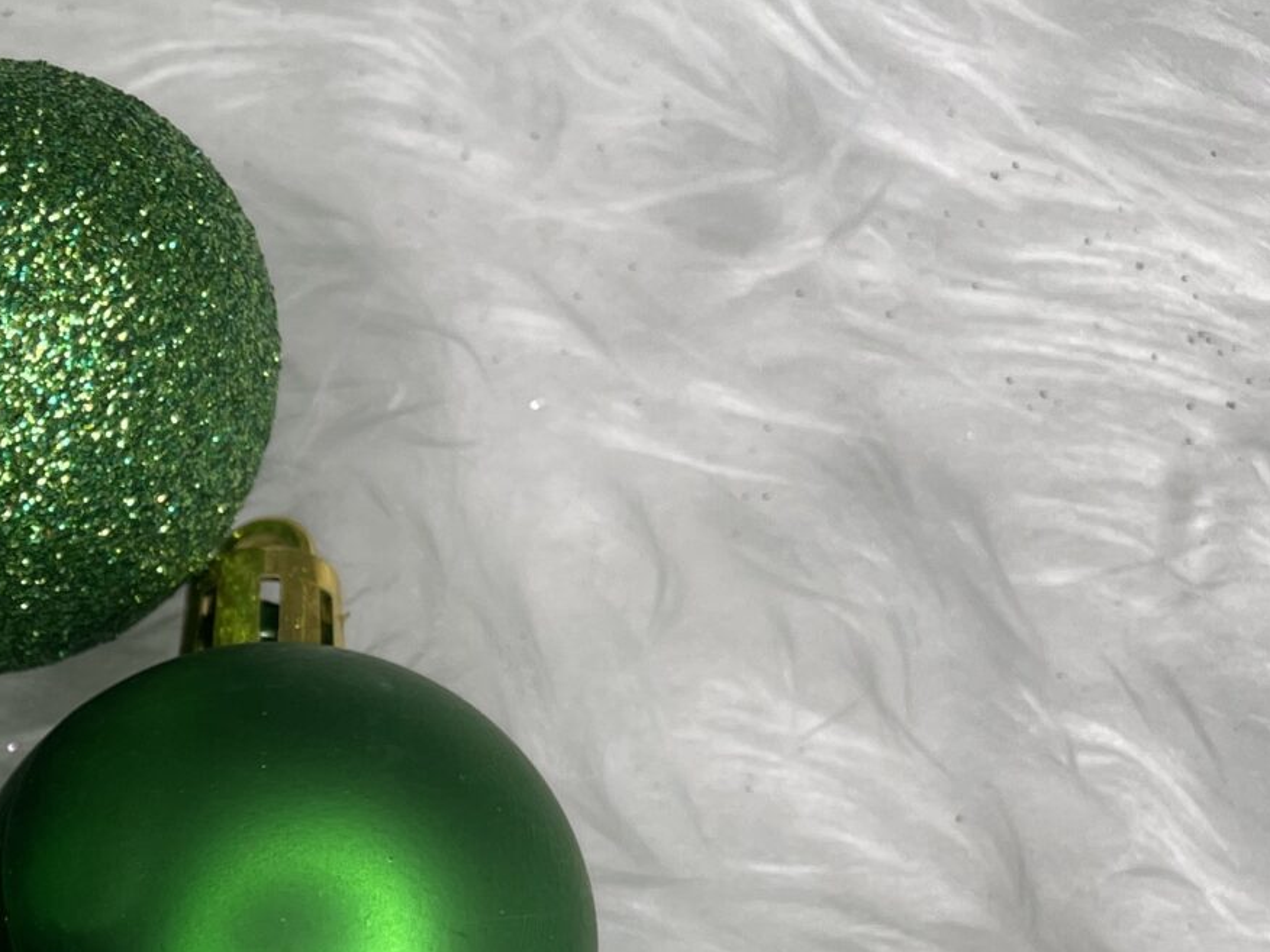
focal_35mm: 76
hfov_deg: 22.4
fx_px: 2788
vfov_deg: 18.7
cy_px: 1036
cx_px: -464
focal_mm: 4.2
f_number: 1.6
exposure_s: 1/101
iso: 32
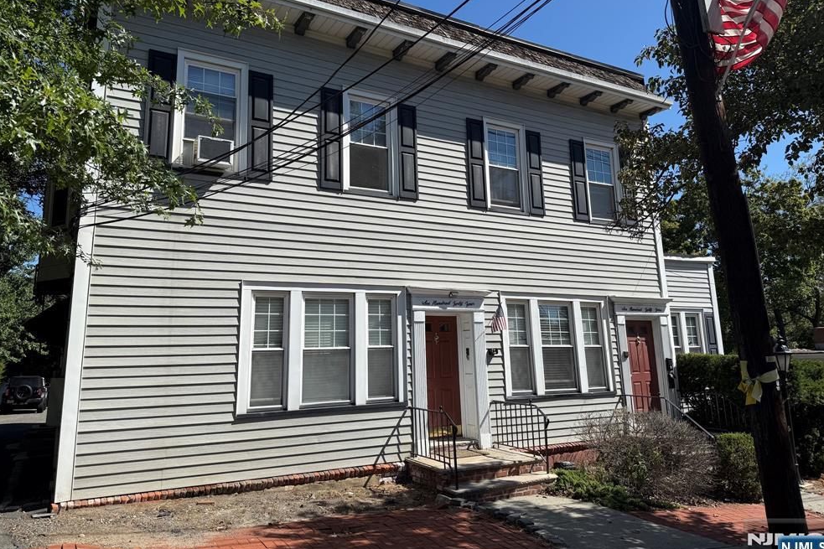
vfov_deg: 49.4
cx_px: 399
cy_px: 237
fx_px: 595
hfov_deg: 69.4
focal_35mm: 26
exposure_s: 1/4975
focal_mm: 6.76
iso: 80
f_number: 1.78
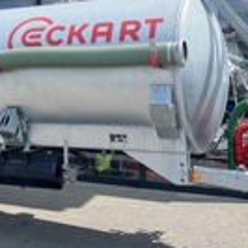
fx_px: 559
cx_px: -2
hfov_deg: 23.9
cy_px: 58
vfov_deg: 24.7
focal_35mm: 69
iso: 50
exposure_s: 1/1721
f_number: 1.6
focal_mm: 5.1
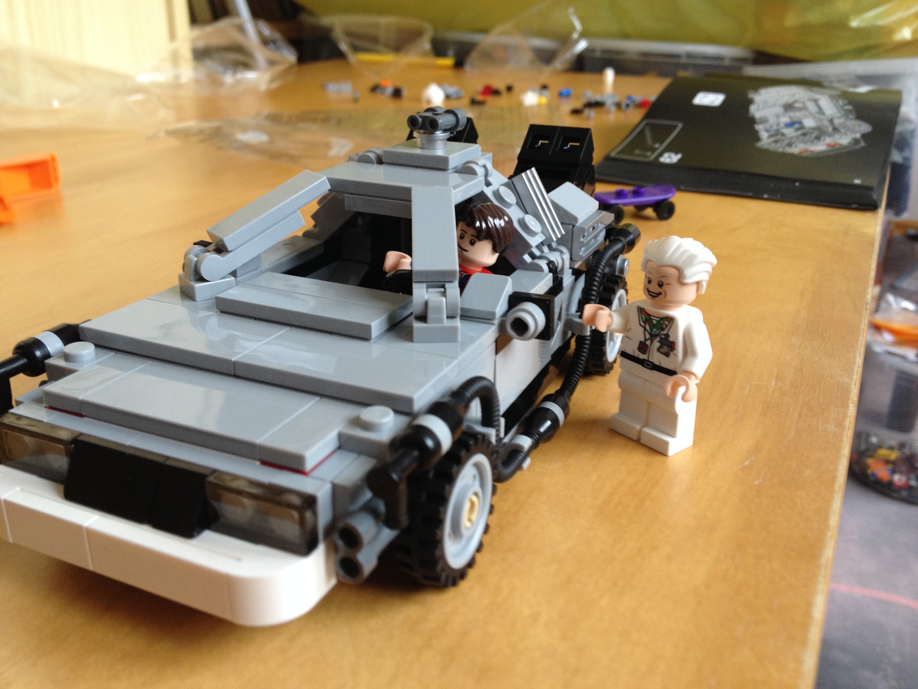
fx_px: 928
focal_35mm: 35
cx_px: 459
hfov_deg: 52.6
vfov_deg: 40.7
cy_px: 344
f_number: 2.4
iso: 100
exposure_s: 1/20
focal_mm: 4.28
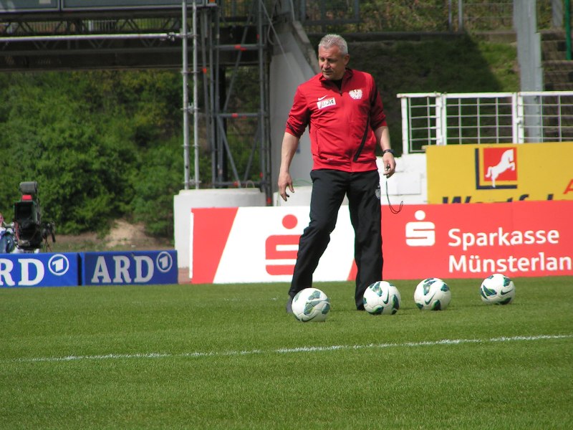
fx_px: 6290
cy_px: 215
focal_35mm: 380
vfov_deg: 3.9
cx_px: 286
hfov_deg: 5.2
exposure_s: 1/1000
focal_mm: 58
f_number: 3.5
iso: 50
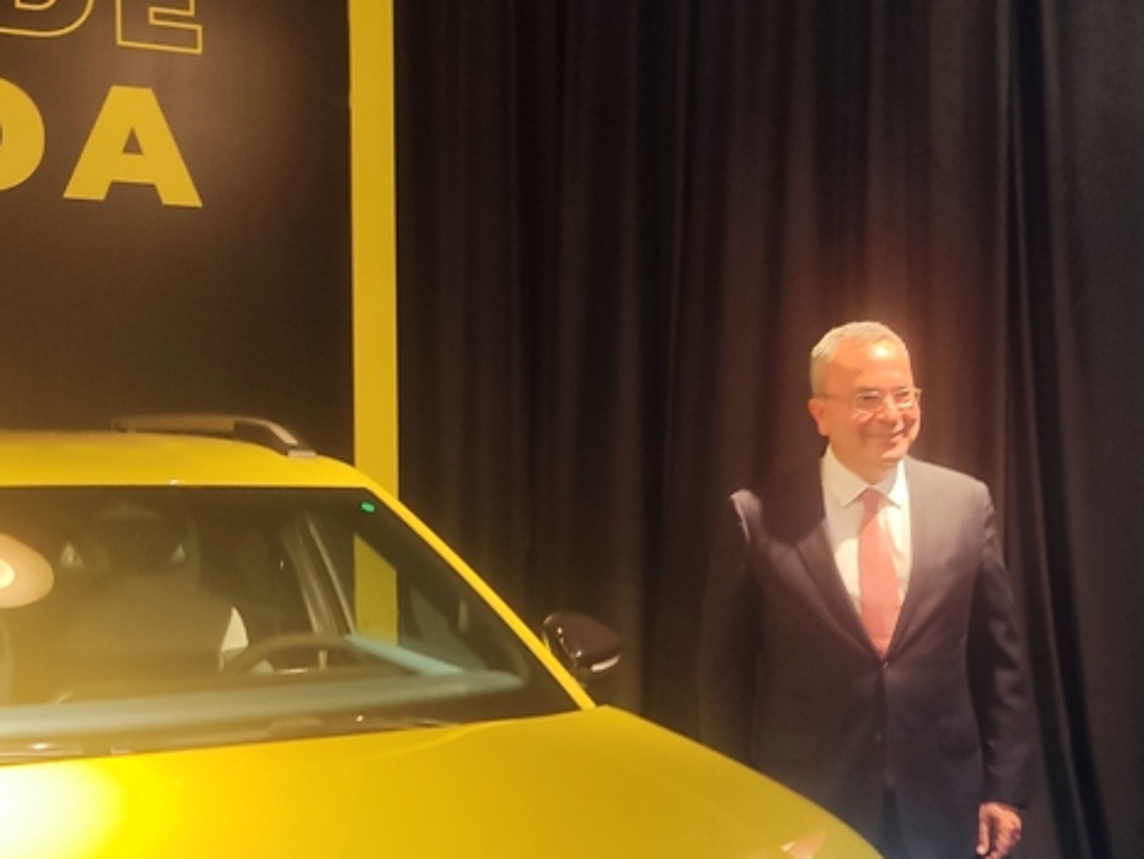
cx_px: 645
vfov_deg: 26.5
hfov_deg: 34.9
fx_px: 1818
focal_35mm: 55
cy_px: 497
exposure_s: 1/33
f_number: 1.79
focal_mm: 4.71
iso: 138
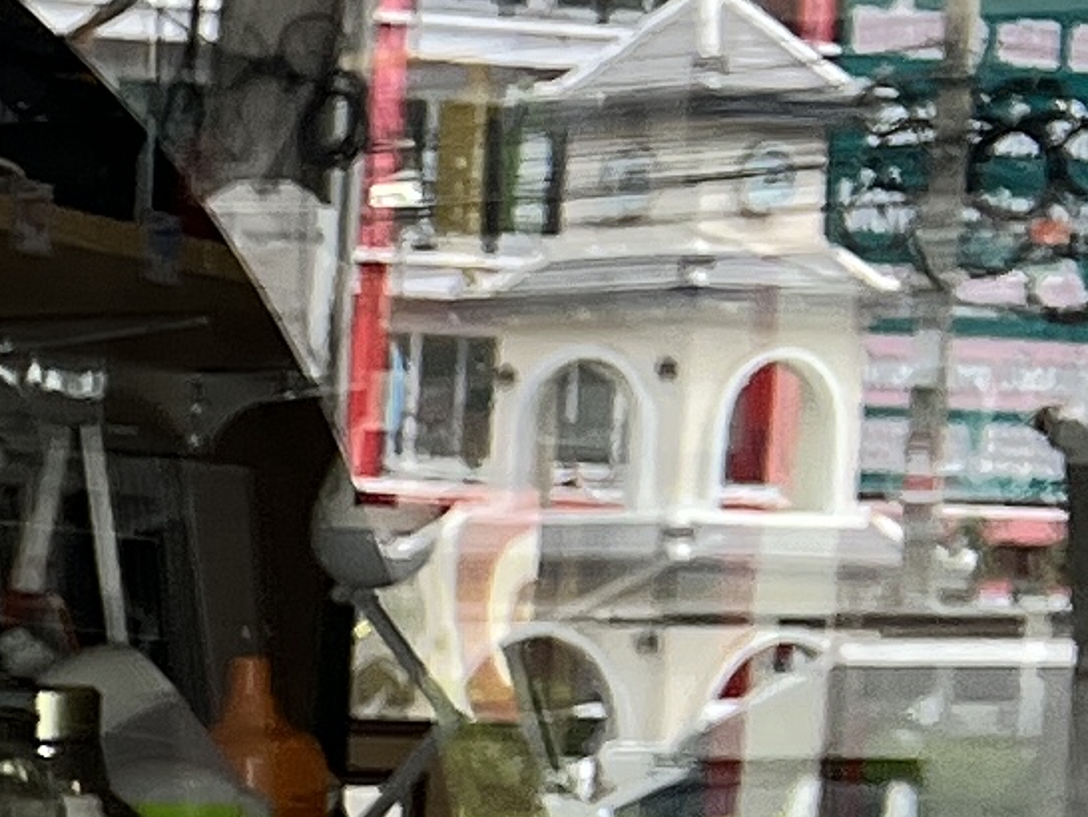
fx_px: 6037
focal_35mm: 192
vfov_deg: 7.6
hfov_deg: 8.0
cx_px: -2700
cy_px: 1222
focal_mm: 5.7
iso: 50
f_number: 1.5
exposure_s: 1/388
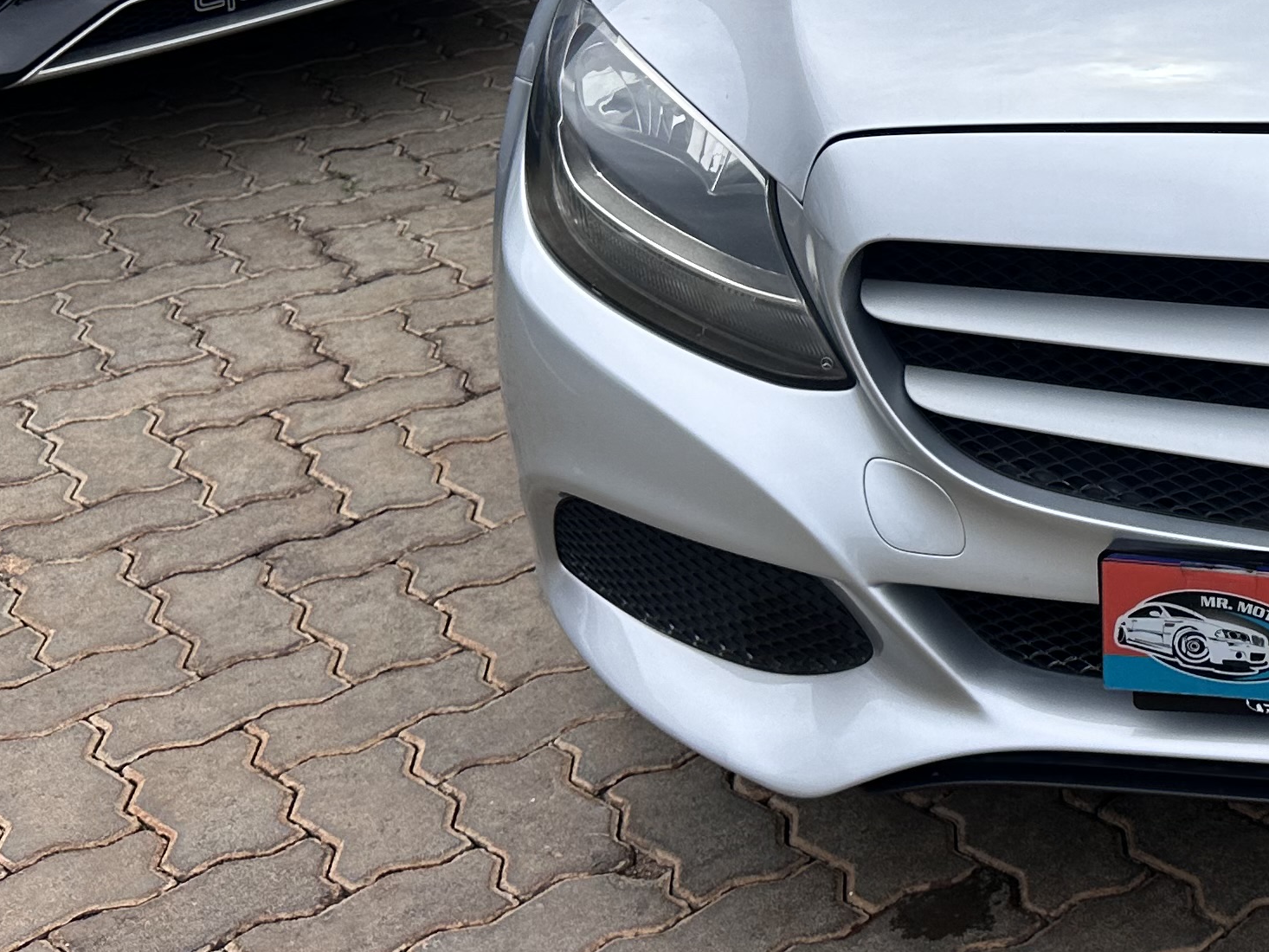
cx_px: 1505
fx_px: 2420
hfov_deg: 26.3
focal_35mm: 66
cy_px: 109
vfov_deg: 21.8
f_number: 1.78
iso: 80
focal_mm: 6.86
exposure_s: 1/6623
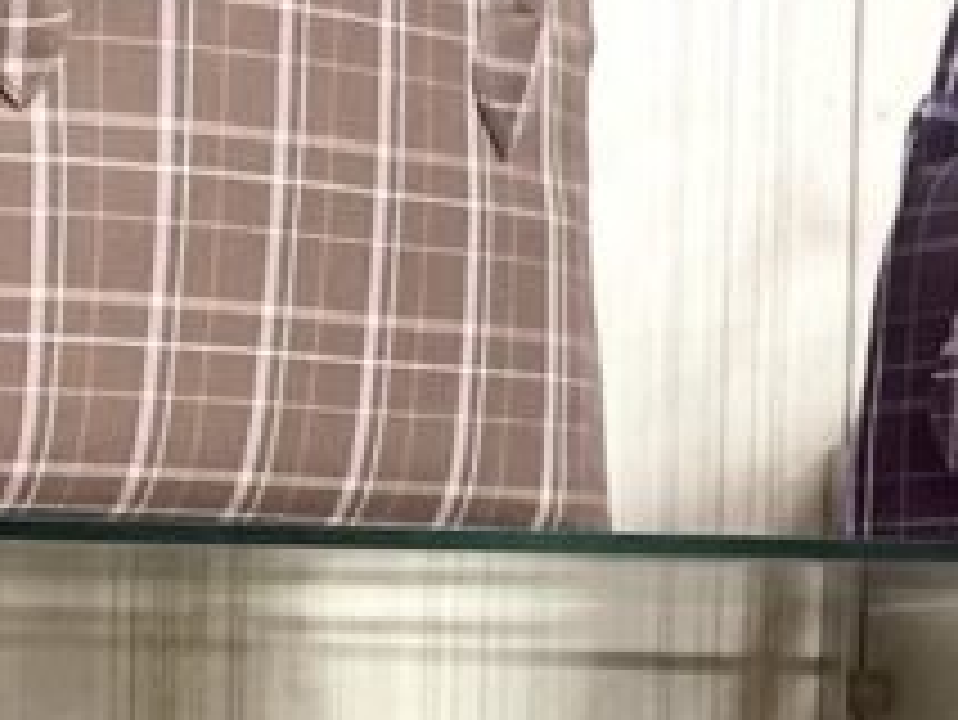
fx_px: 3766
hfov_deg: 13.7
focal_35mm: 136
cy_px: 1008
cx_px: -454
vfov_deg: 10.6
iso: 64
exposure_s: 1/50
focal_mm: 3
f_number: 1.8
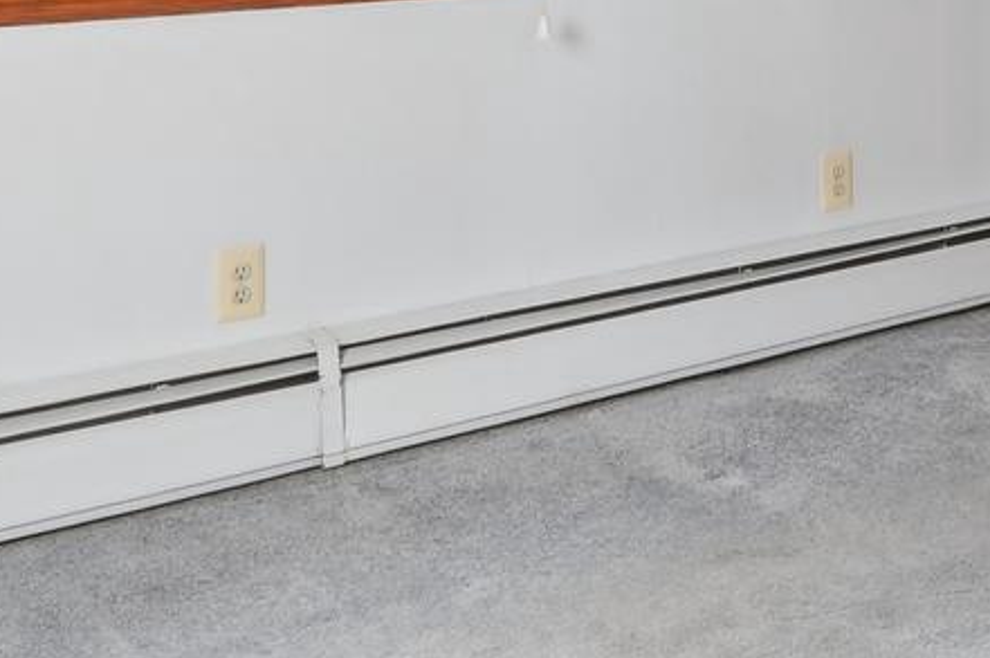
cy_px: -216
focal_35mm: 65
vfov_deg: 19.2
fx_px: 1785
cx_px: 739
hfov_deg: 30.5
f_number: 8
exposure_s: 1/15
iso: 160
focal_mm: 14
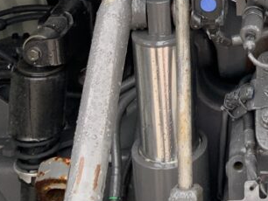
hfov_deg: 19.2
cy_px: -125
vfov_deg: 14.0
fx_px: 752
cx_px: 311
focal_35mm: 97
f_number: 1.8
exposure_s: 1/122
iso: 40
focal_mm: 3
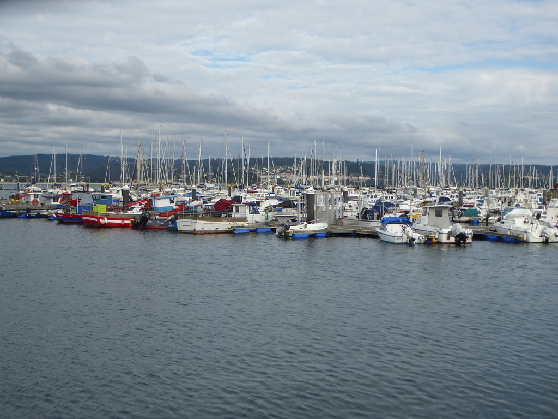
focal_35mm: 57
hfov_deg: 33.8
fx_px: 919
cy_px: 210
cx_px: 279
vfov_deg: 25.7
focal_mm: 9.6
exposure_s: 1/500
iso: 80
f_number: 4.1
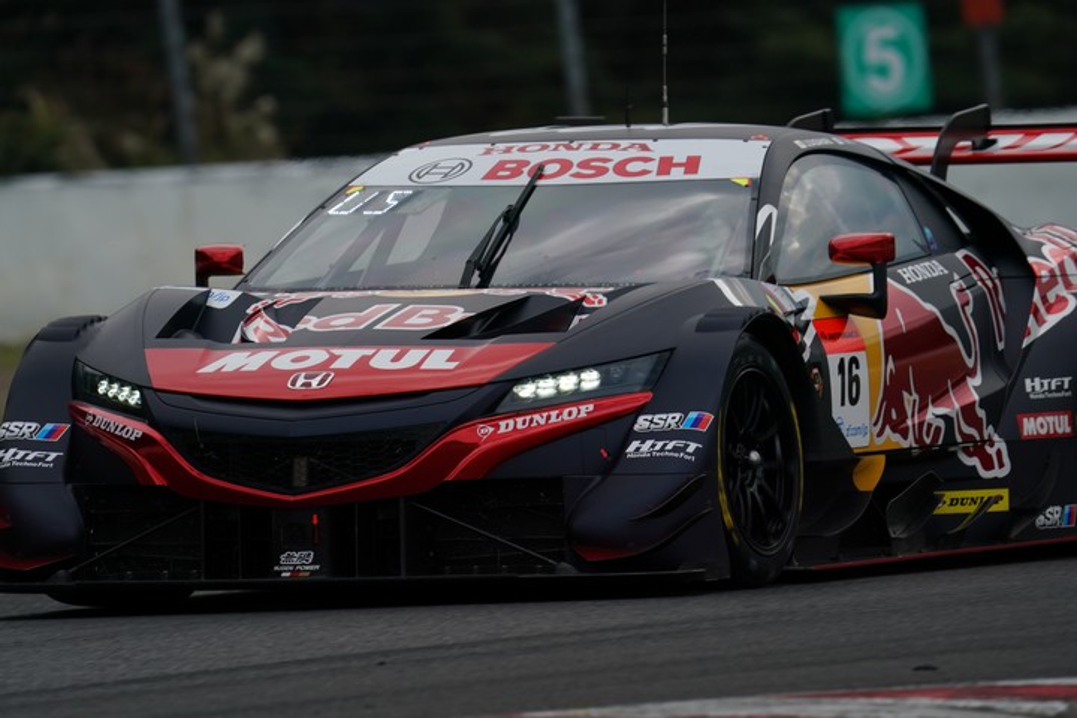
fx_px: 17949
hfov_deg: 3.4
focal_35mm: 600
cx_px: 538
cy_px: 359
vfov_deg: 2.3
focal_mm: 600
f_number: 9
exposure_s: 1/800
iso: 400
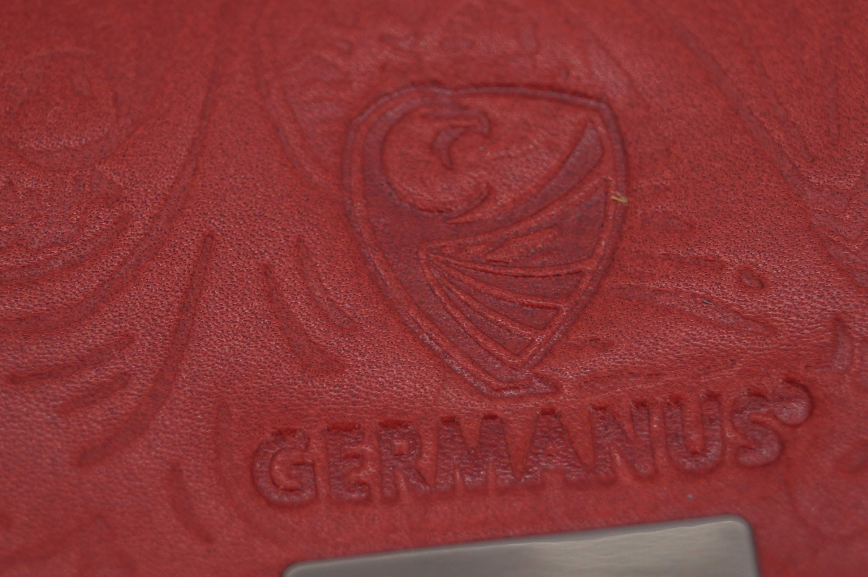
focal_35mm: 141
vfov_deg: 9.7
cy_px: 337
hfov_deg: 14.6
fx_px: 3396
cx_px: 515
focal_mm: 55
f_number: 5.6
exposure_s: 1/125
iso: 100
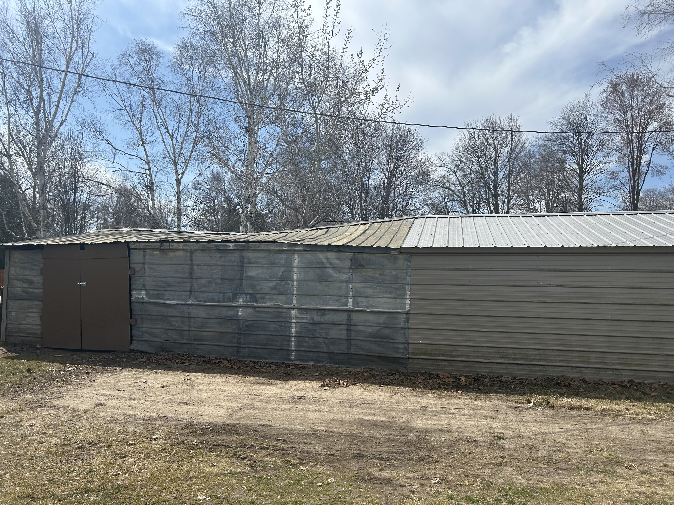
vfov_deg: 53.1
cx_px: 337
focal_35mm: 26
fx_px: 506
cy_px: 252
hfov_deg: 67.3
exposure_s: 1/5587
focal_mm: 5.7
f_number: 1.5
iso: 50
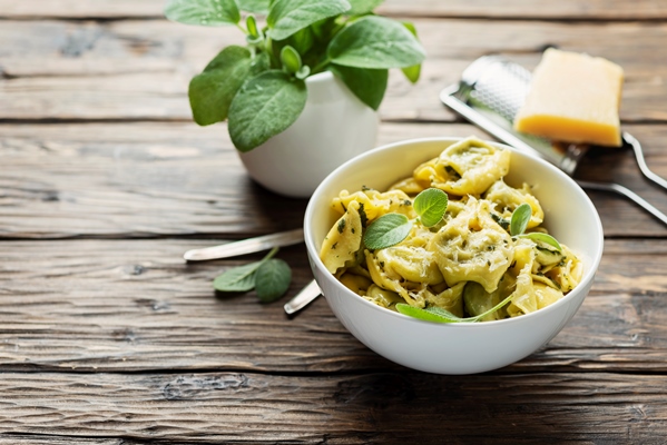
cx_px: 334
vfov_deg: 13.1
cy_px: 222
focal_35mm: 105
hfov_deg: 19.4
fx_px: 1946
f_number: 5.6
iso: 100
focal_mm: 105
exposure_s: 1/160
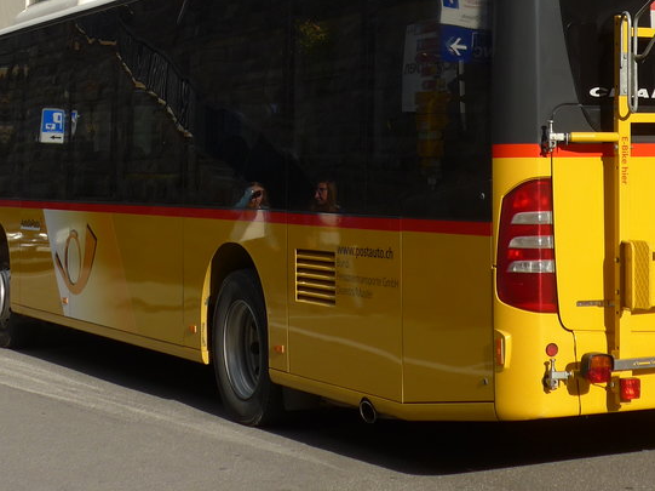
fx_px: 1721
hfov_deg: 21.4
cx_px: 465
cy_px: 8
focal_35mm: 91
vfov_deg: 15.9
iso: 80
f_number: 2.8
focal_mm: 8.4
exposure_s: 1/1600
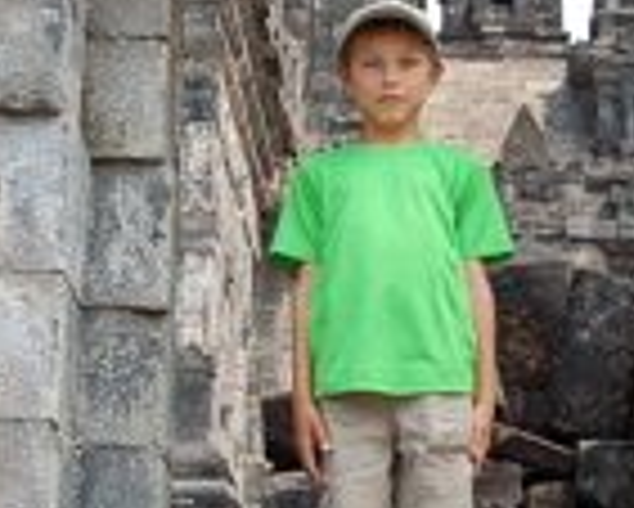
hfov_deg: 15.9
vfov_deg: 12.8
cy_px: 207
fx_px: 2272
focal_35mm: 121
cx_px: 396
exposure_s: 1/160
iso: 200
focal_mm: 22
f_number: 6.3
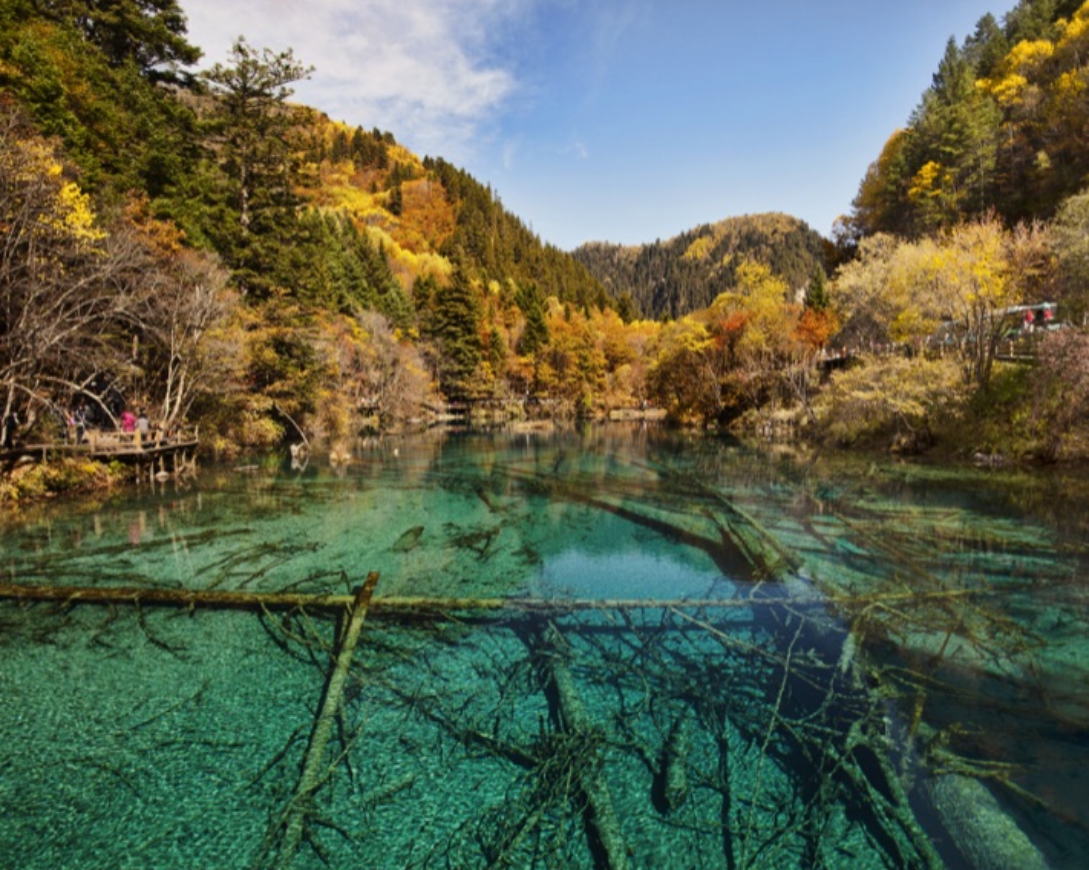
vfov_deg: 70.8
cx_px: 567
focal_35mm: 19
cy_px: 435
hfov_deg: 83.3
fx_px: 612
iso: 200
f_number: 9
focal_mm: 16
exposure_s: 1/40
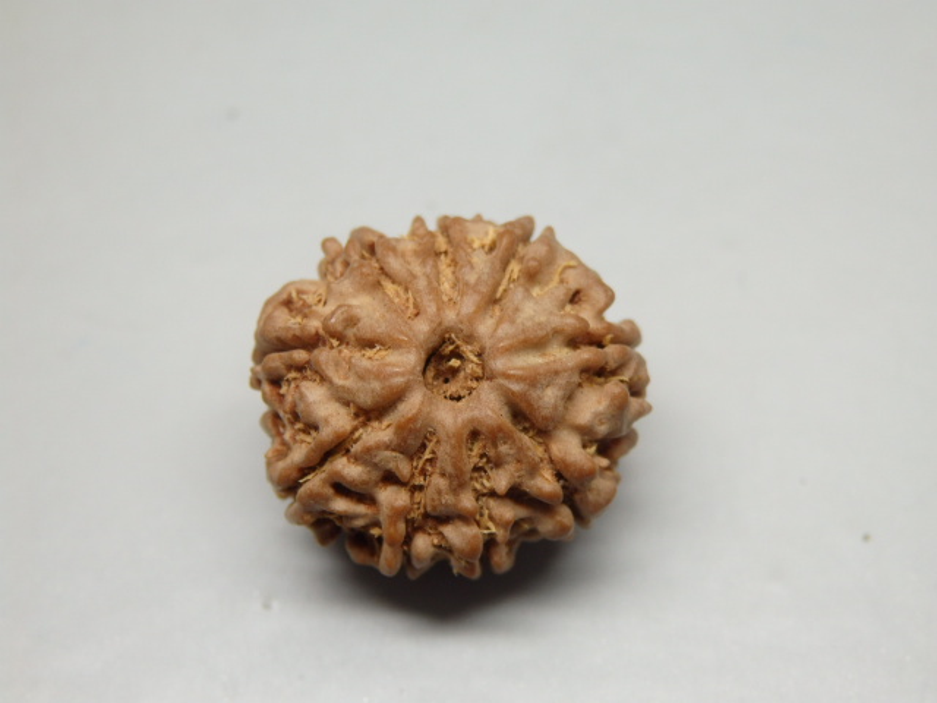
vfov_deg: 22.3
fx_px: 1787
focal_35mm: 66
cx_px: 468
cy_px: 352
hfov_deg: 29.4
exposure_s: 1/100
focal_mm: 11.9
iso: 250
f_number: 4.4
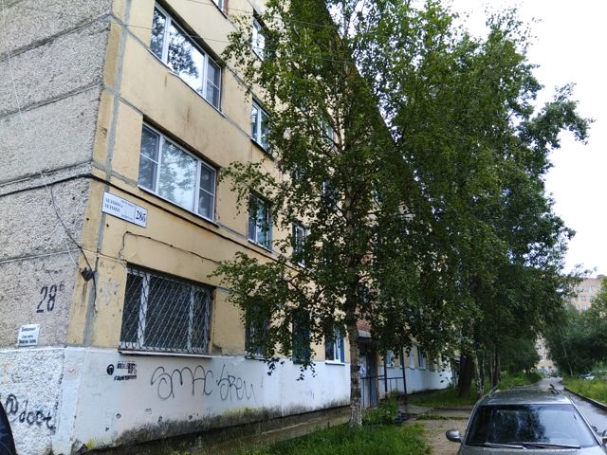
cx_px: 304
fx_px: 368
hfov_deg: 79.0
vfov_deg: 63.4
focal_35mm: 21
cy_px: 228
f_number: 2
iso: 100
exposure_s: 1/105
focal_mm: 3.57
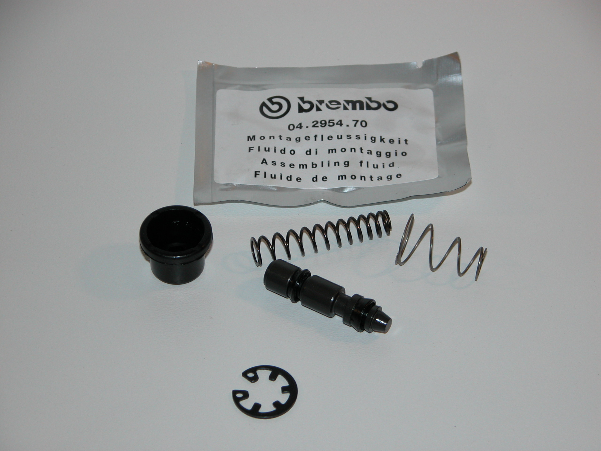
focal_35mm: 125
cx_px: 300
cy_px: 226
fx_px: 2170
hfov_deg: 15.8
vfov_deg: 11.9
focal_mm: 31.9
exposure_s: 1/125
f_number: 3.8
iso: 100
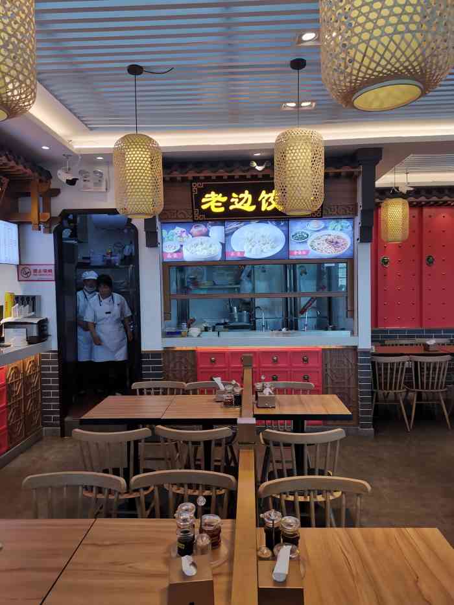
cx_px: 227
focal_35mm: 27
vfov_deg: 65.3
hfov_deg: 51.4
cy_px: 302
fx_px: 472
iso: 50
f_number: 1.8
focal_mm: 4.75
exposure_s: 1/256
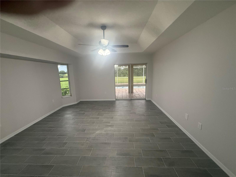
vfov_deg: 85.7
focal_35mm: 14
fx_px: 95
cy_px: 88
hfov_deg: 102.1
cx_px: 118
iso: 500
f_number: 2.2
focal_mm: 2.22
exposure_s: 1/120
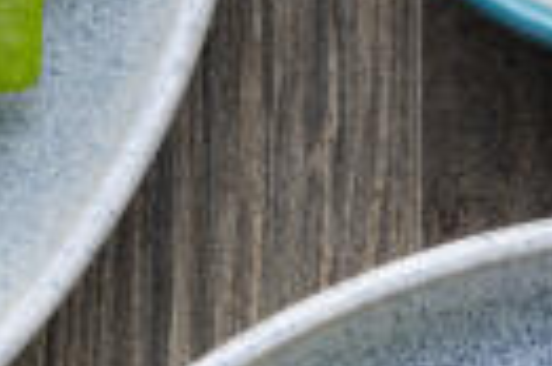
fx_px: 5498
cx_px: 556
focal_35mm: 359
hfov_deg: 5.7
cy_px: 789
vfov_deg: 3.8
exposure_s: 1/200
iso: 100
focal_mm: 50
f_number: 16
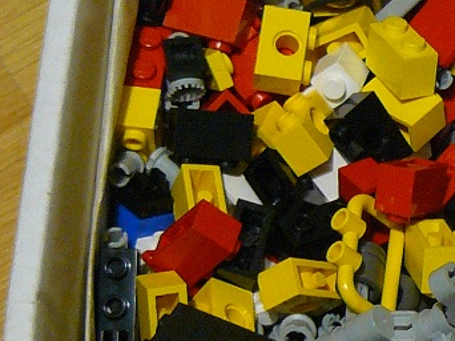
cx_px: 754
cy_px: 264
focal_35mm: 265
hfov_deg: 7.3
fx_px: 3481
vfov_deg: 5.6
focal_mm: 9.8
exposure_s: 1/2.5
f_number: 3.2
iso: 200
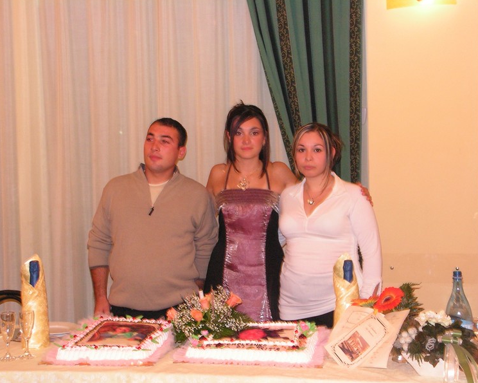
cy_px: 191
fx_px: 905
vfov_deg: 23.8
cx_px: 235
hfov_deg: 29.6
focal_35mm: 64
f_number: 3.3
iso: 200
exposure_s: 1/60
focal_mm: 10.2
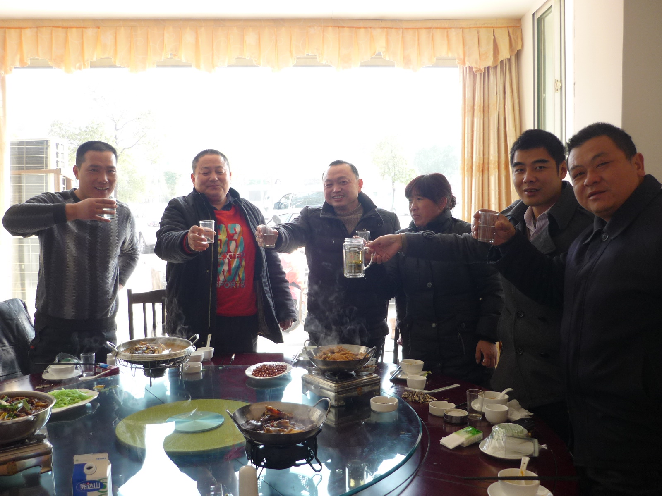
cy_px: 248
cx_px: 331
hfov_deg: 55.4
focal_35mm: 33
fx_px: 631
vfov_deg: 42.9
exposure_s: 1/60
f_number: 2.8
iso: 100
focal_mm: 5.5
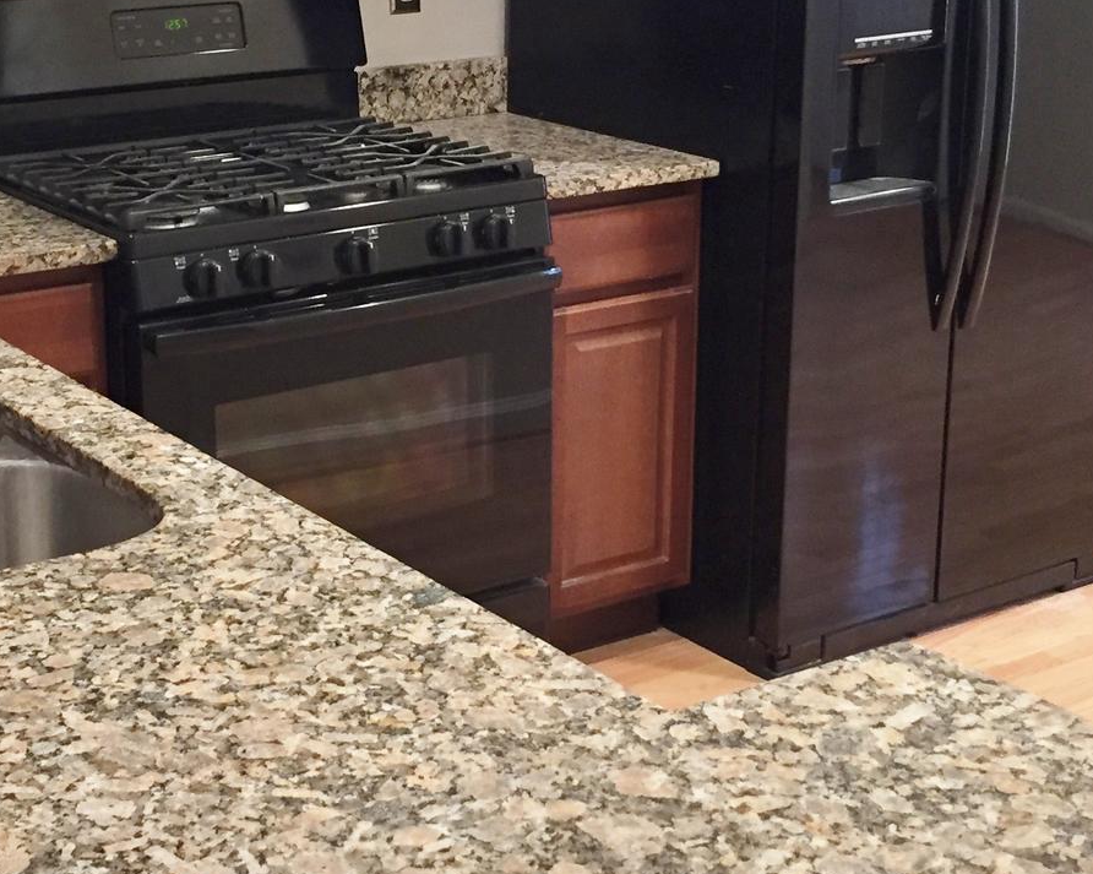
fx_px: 2102
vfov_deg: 23.3
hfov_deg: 29.0
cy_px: 264
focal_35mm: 65
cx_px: 386
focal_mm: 4.15
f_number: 2.2
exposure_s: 1/30
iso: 125
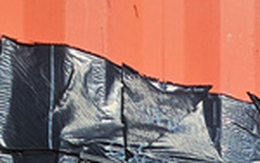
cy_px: 544
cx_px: 522
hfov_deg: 16.6
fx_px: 667
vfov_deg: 9.5
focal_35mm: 94
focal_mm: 2.2
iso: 50
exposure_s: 1/1765
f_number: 2.2
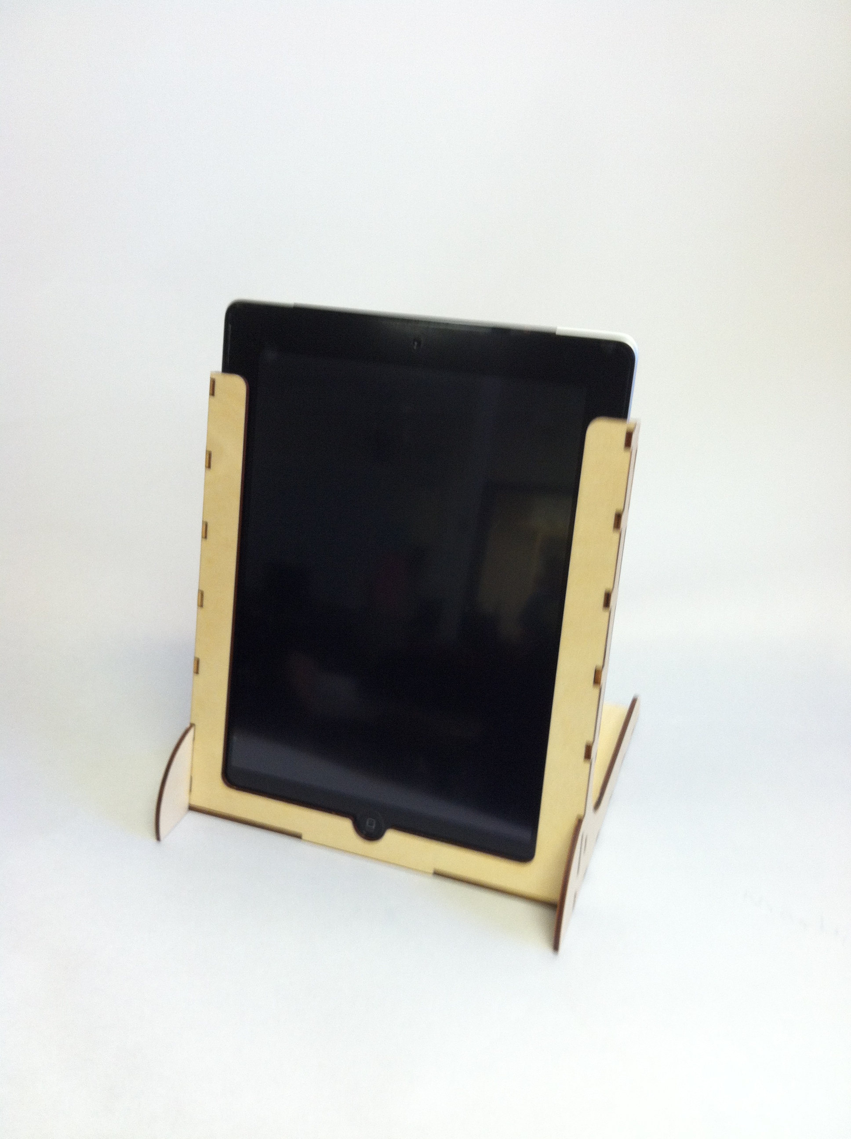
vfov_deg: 52.7
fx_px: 1150
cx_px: 426
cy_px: 570
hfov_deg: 40.6
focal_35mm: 35
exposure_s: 1/15
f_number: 2.8
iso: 80
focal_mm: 3.85
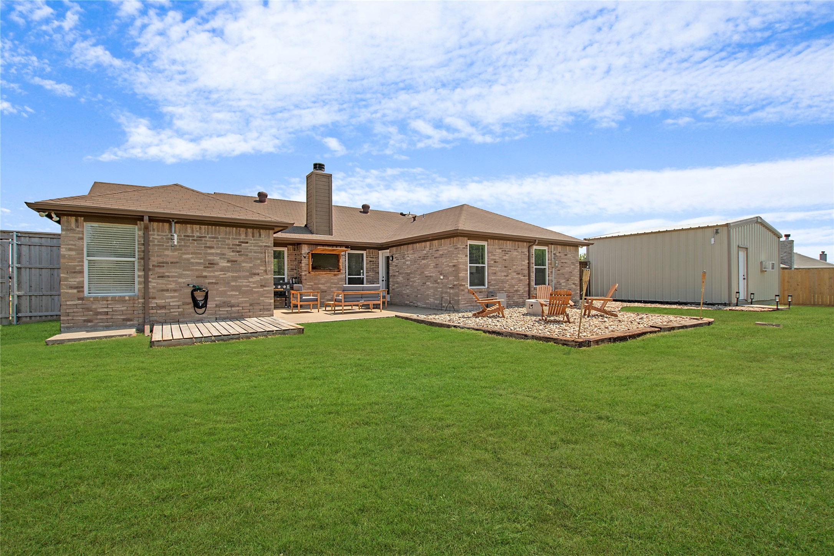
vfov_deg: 77.3
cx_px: 417
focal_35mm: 15
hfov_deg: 100.4
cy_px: 278
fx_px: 347
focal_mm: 10
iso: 100
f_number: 5.6
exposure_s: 1/500
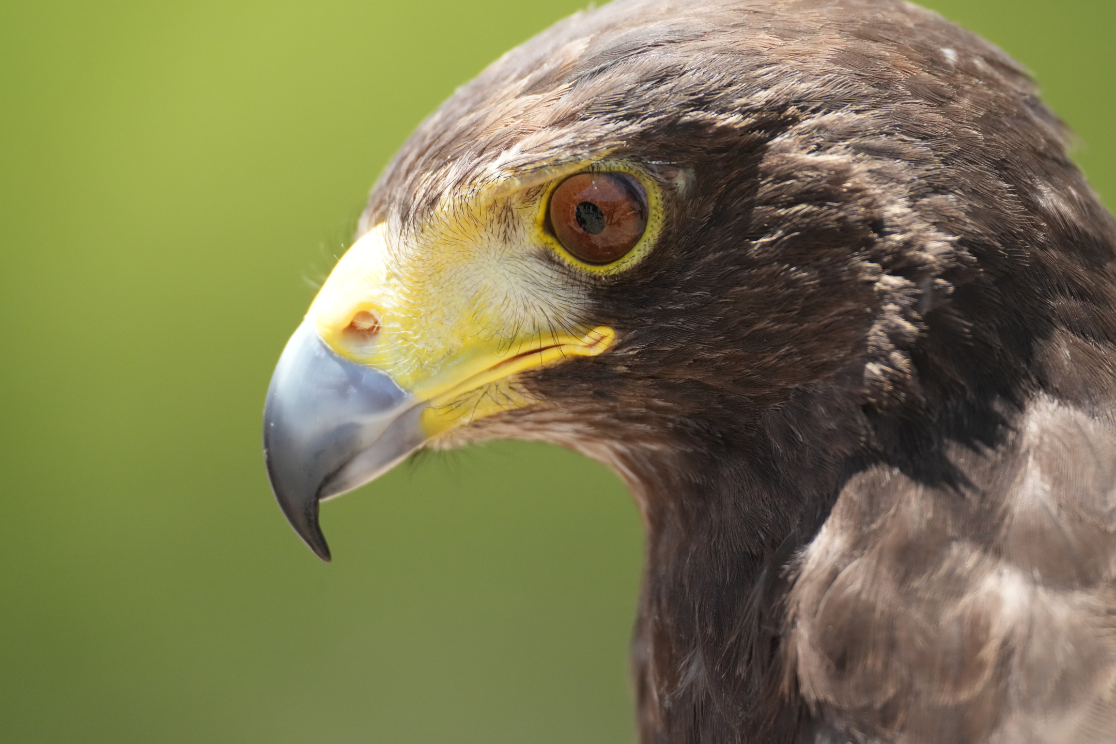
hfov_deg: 3.4
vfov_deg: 2.3
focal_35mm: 600
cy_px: 372
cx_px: 558
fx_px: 18599
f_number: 5.6
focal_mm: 600
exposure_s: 1/2500
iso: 3200
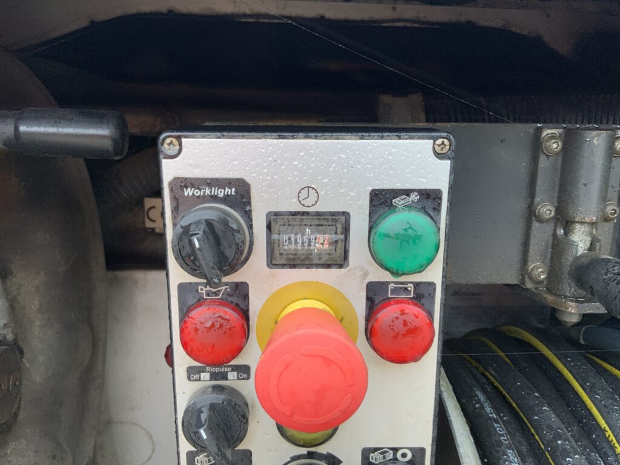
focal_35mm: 29
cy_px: 232
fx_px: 519
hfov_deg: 61.7
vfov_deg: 48.2
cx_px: 310
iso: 64
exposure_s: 1/86
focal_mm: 3
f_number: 1.8
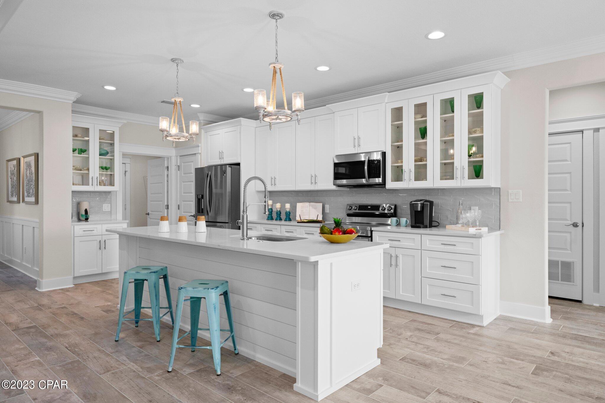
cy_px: 202
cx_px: 302
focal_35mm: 23
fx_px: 386
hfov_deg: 76.1
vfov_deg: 55.1
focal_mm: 23
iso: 500
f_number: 9
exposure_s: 1/30
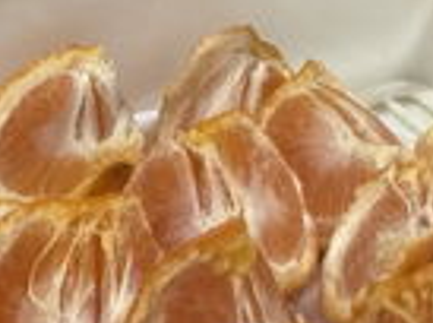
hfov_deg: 23.2
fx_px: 1023
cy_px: -307
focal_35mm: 82
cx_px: 401
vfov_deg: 14.9
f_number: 2.2
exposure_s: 1/120
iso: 200
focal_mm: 2.22
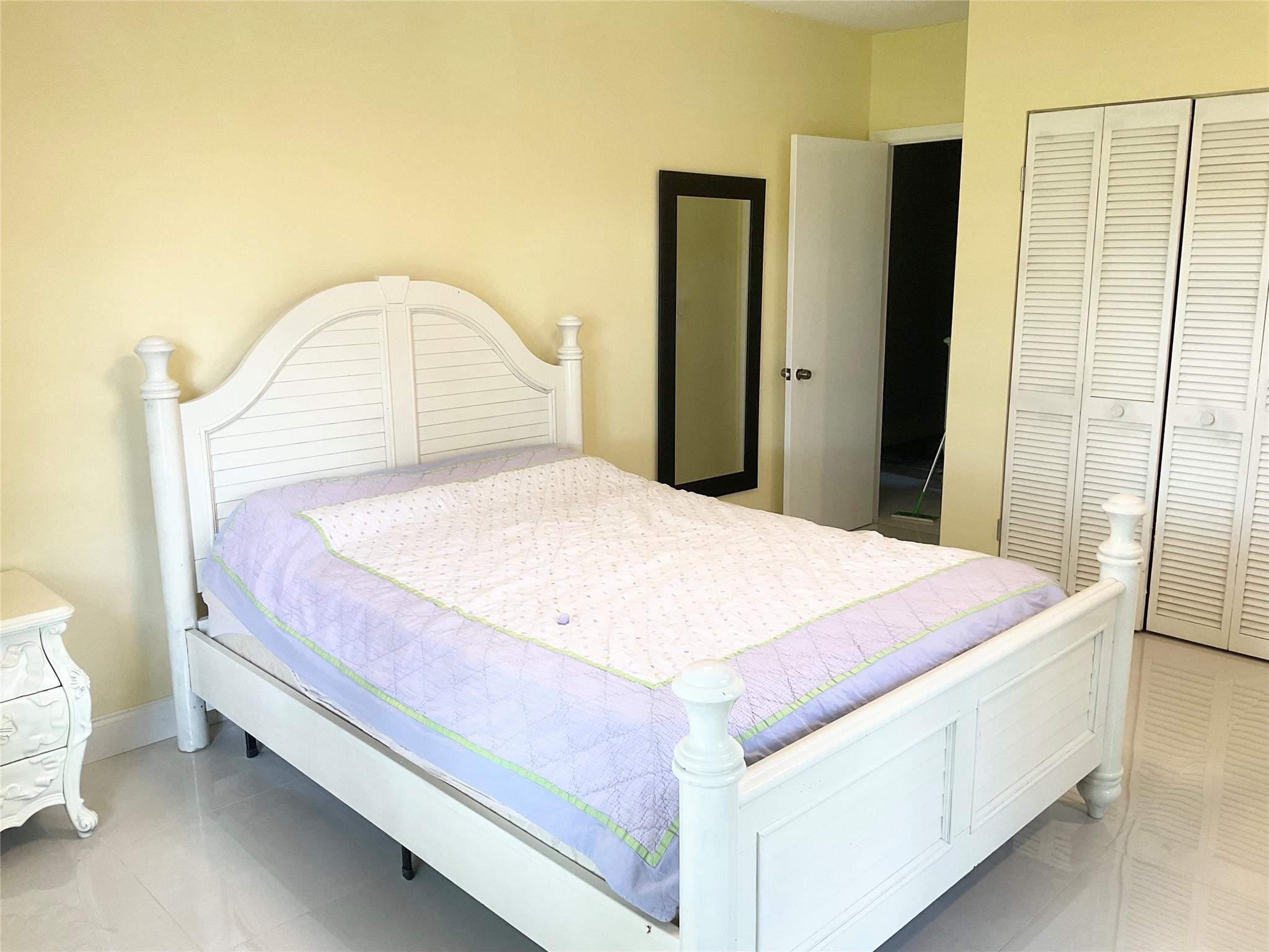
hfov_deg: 61.7
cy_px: 476
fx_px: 1063
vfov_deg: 48.2
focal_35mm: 29
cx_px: 634
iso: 50
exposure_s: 1/60
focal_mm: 3
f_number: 1.8
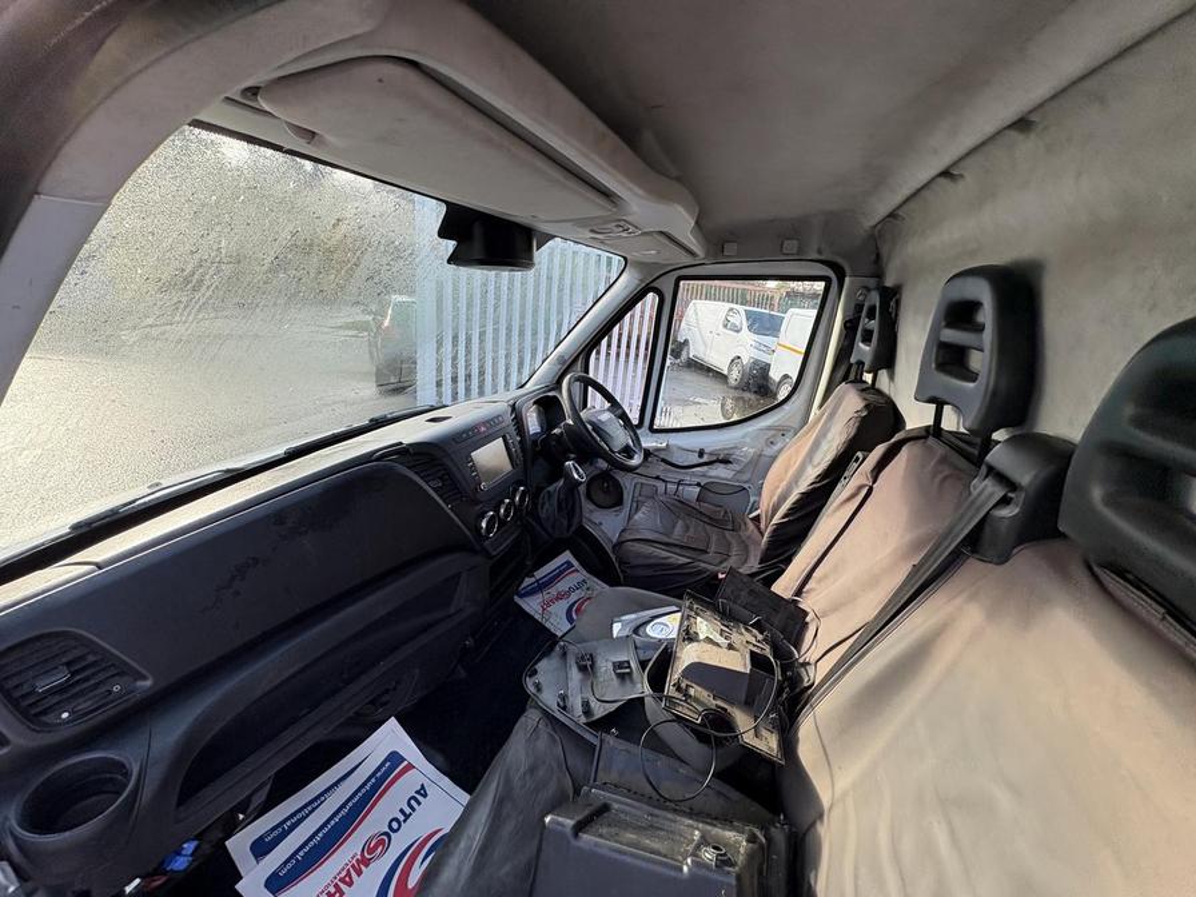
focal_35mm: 14
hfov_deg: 102.1
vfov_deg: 85.7
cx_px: 598
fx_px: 484
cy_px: 448
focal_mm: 2.22
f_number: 2.2
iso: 40
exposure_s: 1/172
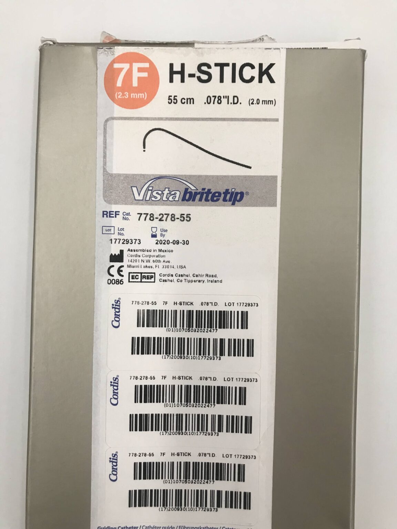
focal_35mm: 28
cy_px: 264
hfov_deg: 49.7
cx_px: 198
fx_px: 428
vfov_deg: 63.4
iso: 32
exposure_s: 1/24
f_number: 1.8
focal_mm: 3.99
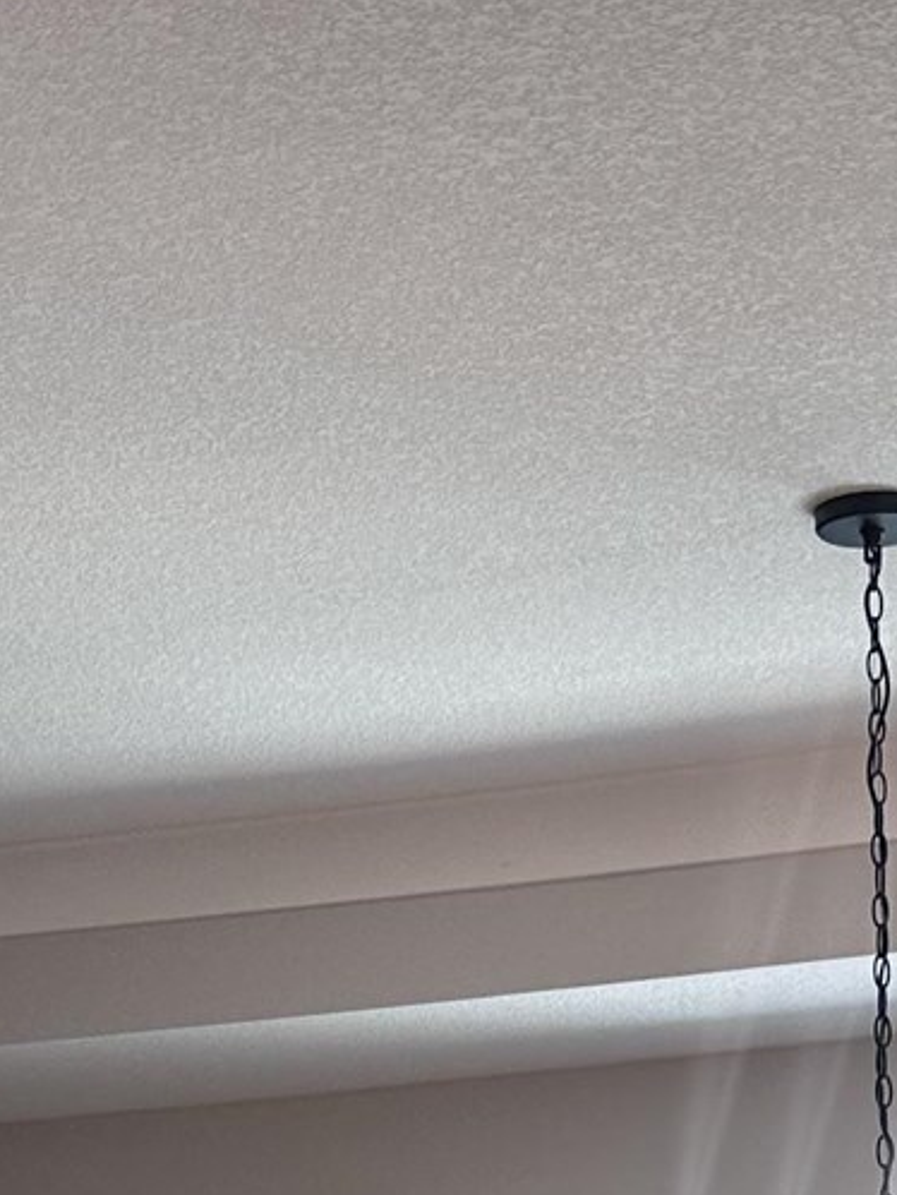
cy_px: 2047
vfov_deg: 15.6
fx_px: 3832
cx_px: 645
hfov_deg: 13.3
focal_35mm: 111
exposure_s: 1/160
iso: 64
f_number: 1.78
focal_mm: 6.86
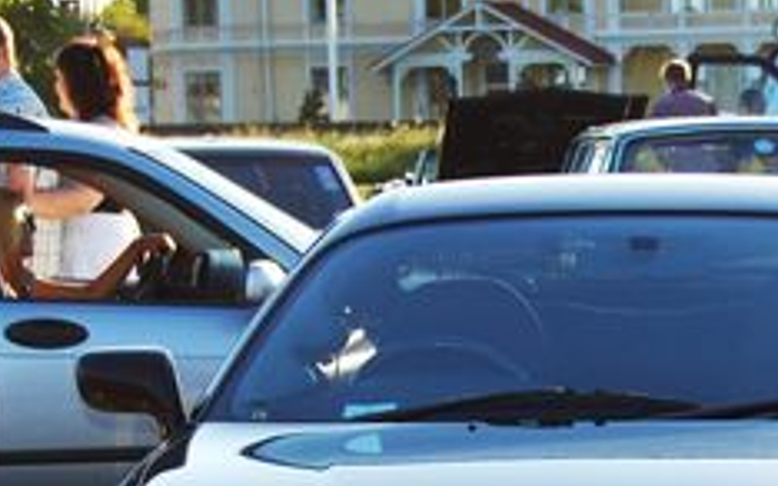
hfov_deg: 13.1
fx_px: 3370
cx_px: 648
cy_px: 616
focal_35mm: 159
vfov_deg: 8.1
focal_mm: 38
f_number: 5.6
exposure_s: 1/500
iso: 320
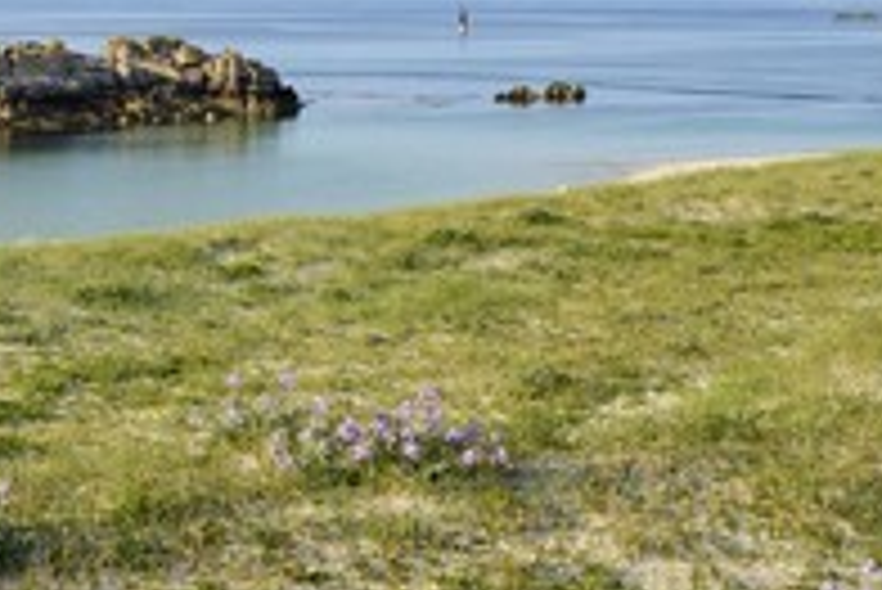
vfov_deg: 17.7
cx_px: 378
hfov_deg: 26.3
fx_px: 1888
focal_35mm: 77
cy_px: 306
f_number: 9
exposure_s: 1/400
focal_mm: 36
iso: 200
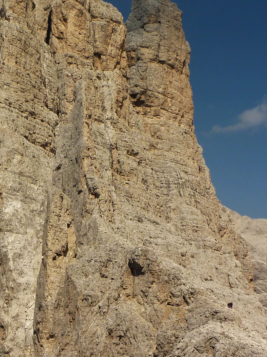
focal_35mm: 64
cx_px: 42
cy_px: 192
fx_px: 659
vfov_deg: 30.3
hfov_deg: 22.5
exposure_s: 1/800
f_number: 5.6
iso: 80
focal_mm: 5.7
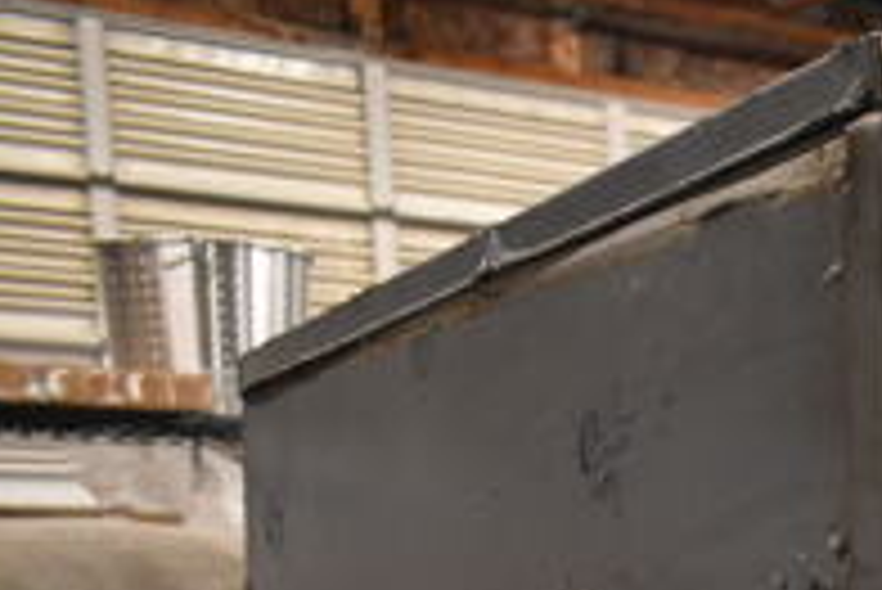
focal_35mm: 84
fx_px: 2059
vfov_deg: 15.0
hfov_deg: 21.3
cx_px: 1224
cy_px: 896
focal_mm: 18
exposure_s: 1/125
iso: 2500
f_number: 3.5
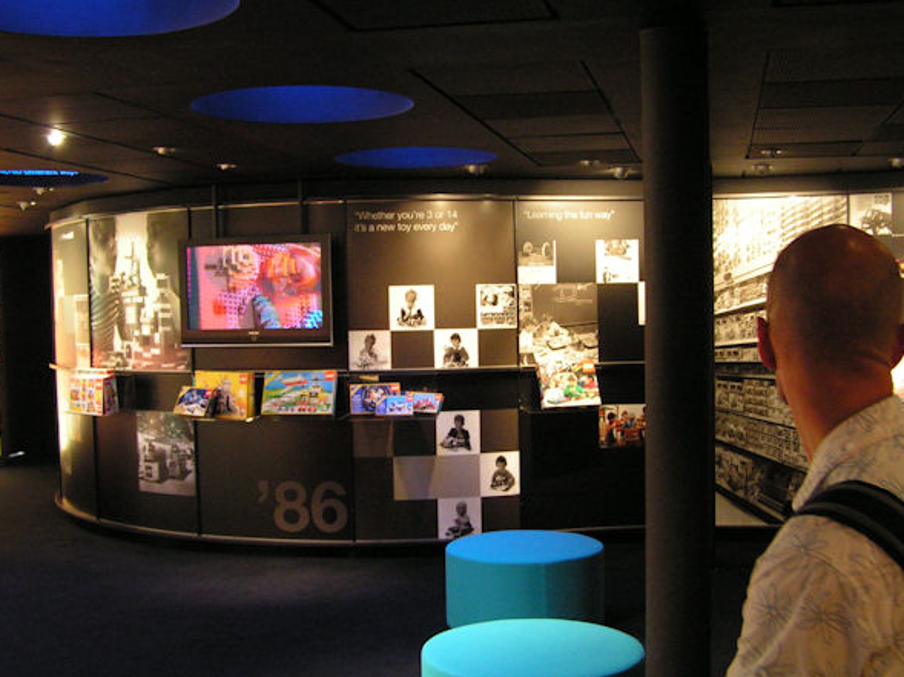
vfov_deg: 32.8
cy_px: 317
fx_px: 1148
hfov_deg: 42.9
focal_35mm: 44
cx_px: 490
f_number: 2.8
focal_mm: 6.3
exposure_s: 1/20
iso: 200
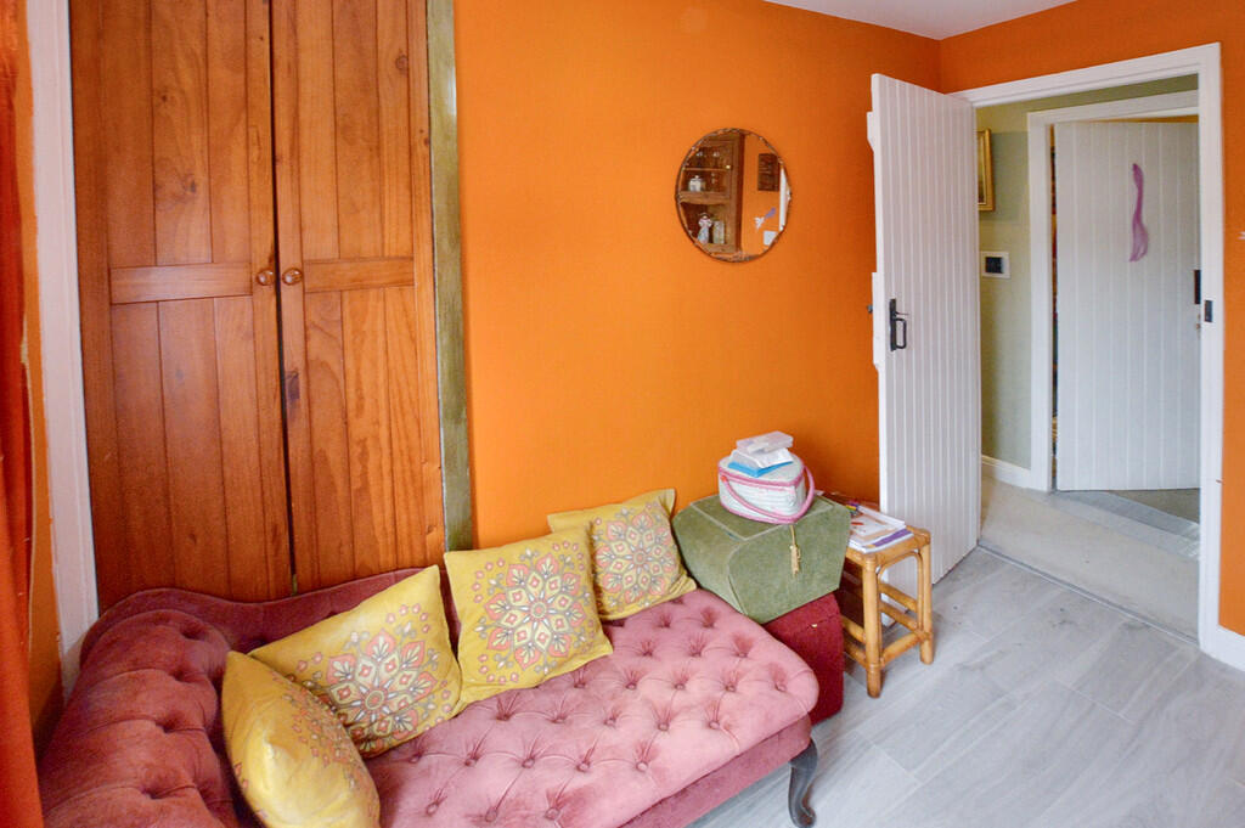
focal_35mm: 15
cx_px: 622
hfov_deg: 100.4
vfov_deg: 77.2
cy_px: 414
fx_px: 518
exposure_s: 1/15
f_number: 11
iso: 2200
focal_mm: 10
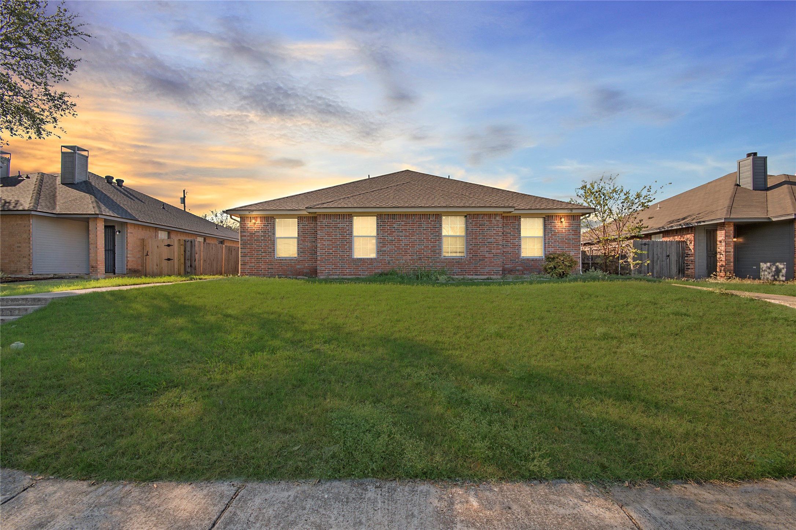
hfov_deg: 100.4
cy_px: 265
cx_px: 398
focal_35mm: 15
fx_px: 332
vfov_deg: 77.3
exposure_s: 1/60
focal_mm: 10
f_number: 11
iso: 100
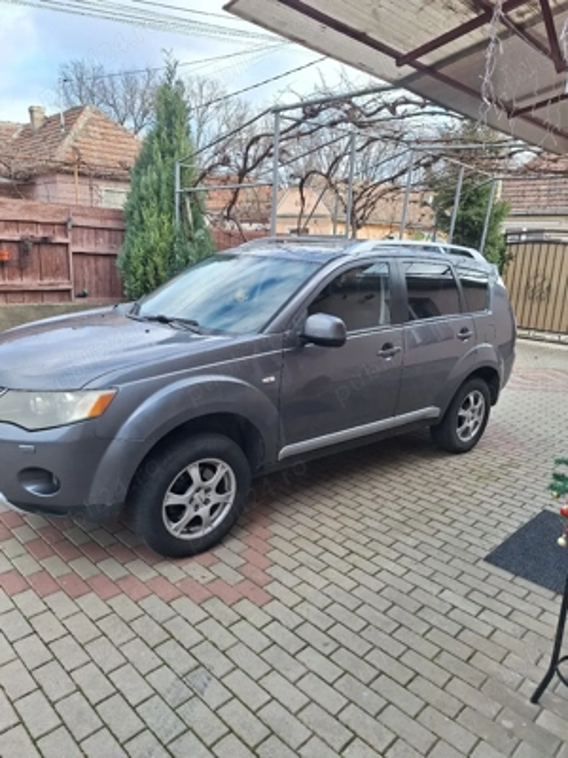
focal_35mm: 23
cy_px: 379
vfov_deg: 73.9
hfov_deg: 58.9
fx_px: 503
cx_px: 284
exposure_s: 1/500
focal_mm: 5.54
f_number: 1.8
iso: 40
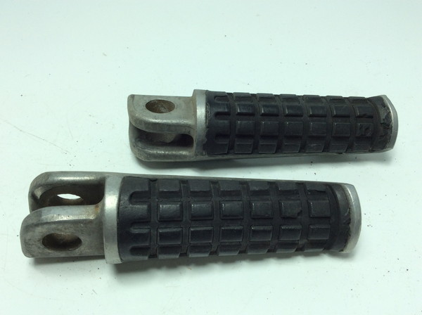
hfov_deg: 56.9
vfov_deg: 44.0
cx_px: 211
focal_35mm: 32
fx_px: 389
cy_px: 158
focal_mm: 3.3
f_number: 2.4
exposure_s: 1/351
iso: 32
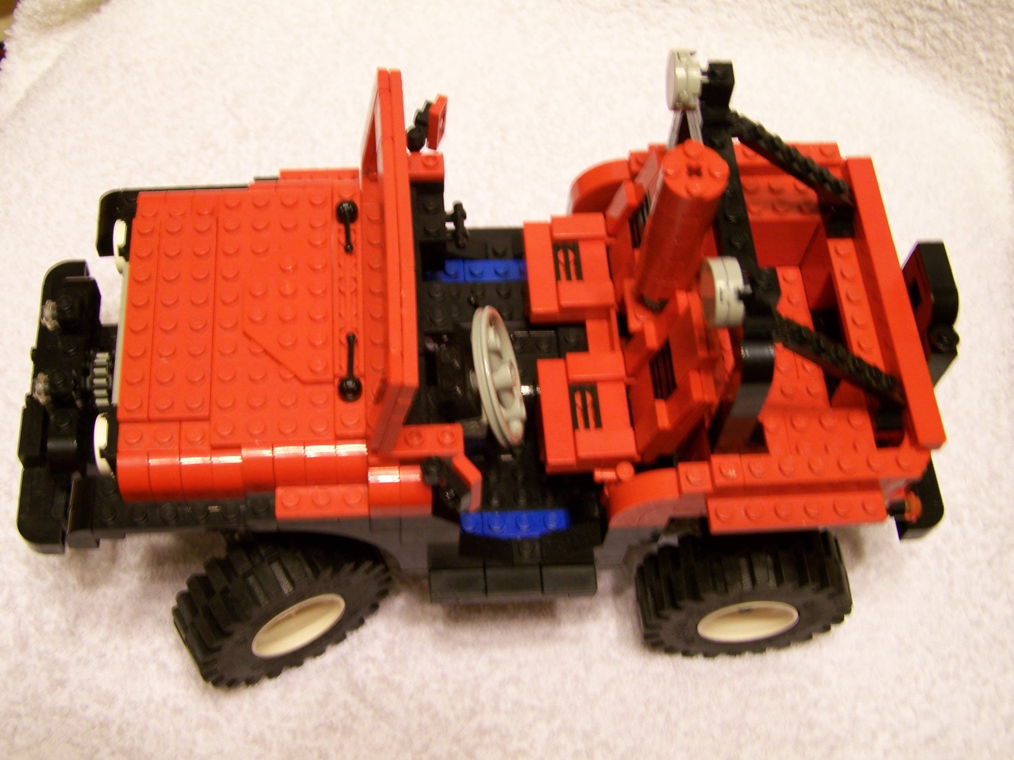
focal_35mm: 48
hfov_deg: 39.7
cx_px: 507
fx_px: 1406
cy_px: 380
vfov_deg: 30.3
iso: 80
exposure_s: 1/3.2
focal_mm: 8
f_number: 3
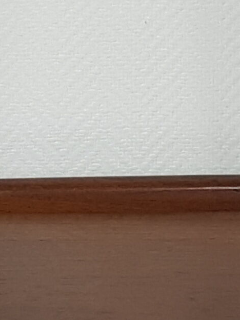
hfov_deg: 12.3
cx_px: 106
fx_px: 1109
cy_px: 76
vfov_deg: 16.3
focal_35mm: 120
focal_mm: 4.2
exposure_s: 1/50
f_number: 1.7
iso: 80
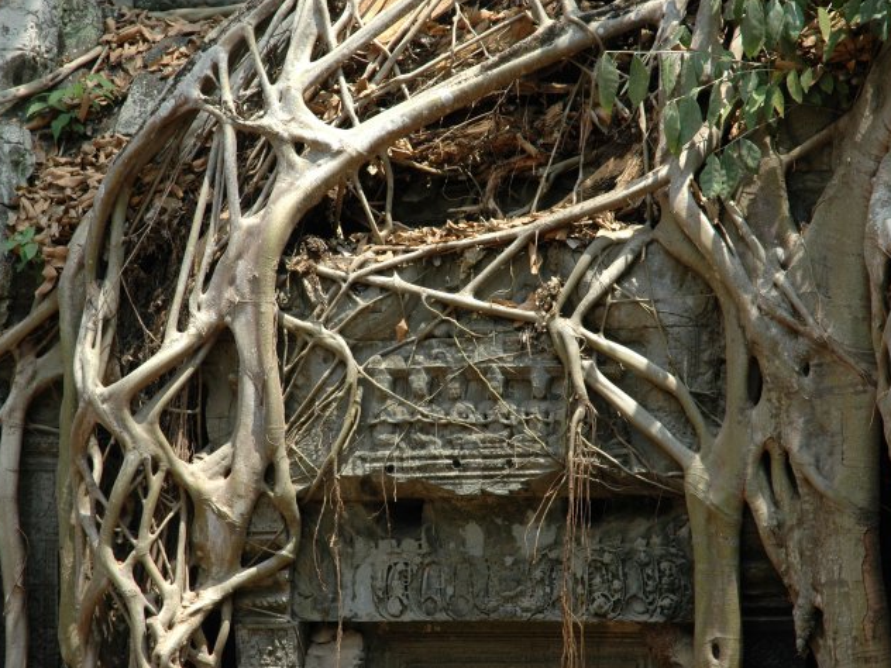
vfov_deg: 12.9
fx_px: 2960
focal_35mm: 115
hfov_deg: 17.1
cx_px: 443
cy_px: 333
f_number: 7.1
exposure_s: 1/200
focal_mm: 70
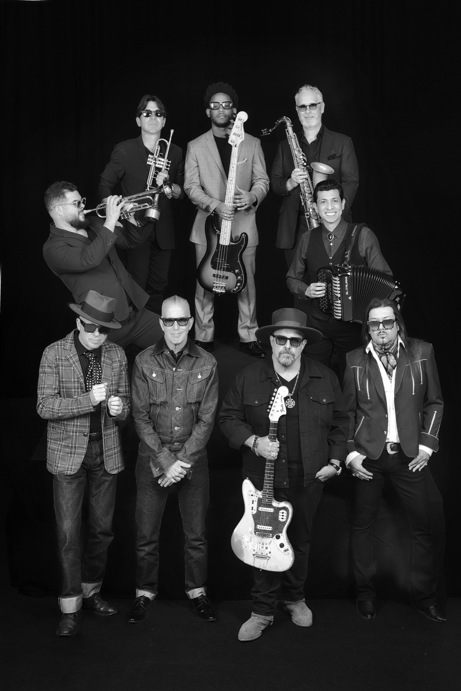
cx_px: 230
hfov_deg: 24.6
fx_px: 1057
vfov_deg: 36.2
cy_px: 346
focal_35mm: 55
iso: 640
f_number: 4
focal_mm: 55
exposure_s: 1/200
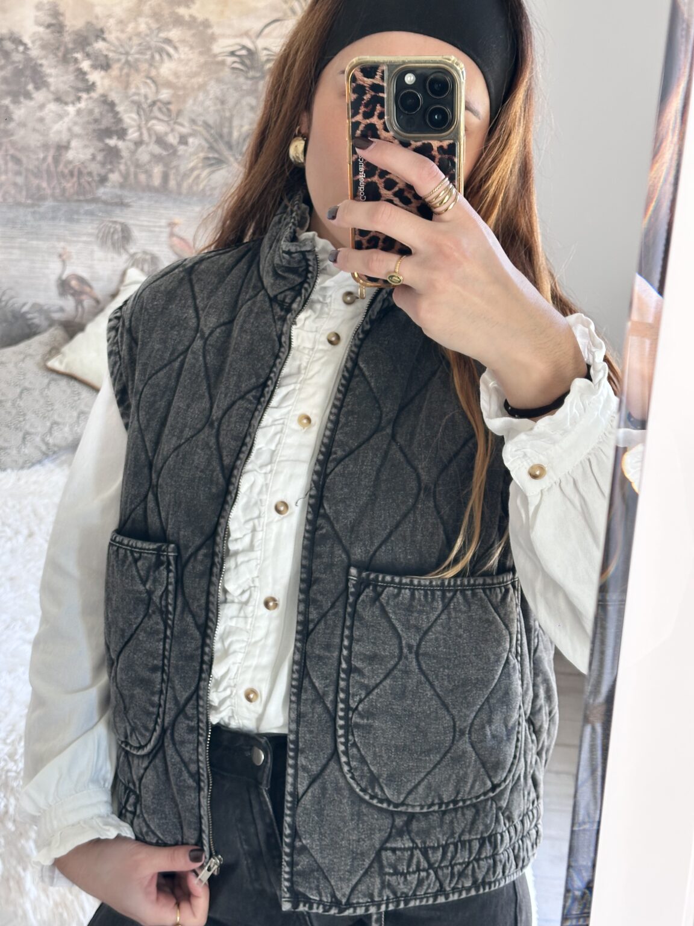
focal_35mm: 48
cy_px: 463
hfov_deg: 30.3
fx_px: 1283
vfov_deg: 39.7
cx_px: 347
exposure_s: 1/60
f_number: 1.78
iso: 125
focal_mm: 6.86
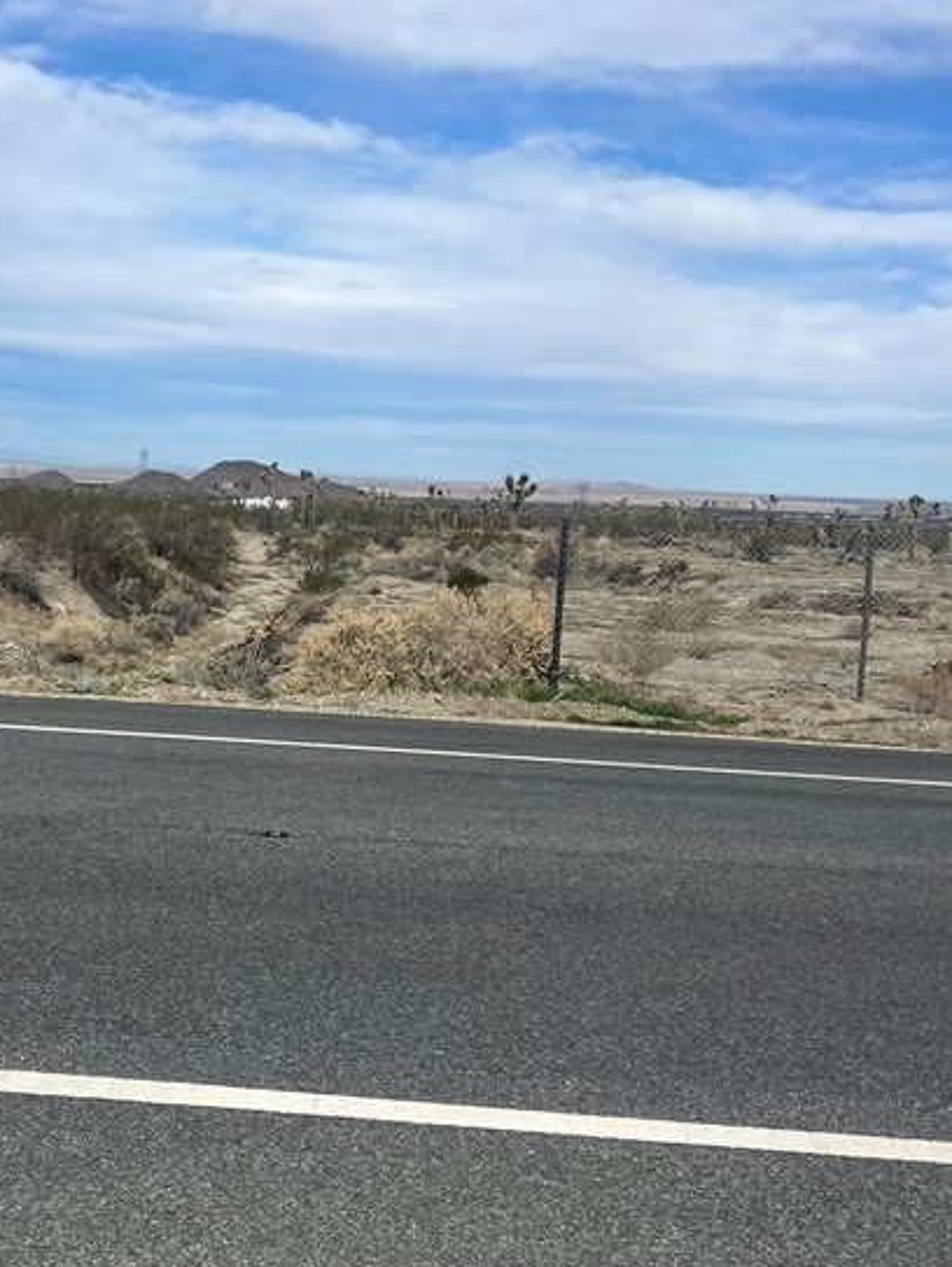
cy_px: 625
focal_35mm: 49
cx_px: 226
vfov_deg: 38.9
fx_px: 1795
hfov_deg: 29.2
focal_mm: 5.7
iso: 50
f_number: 1.5
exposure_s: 1/8000
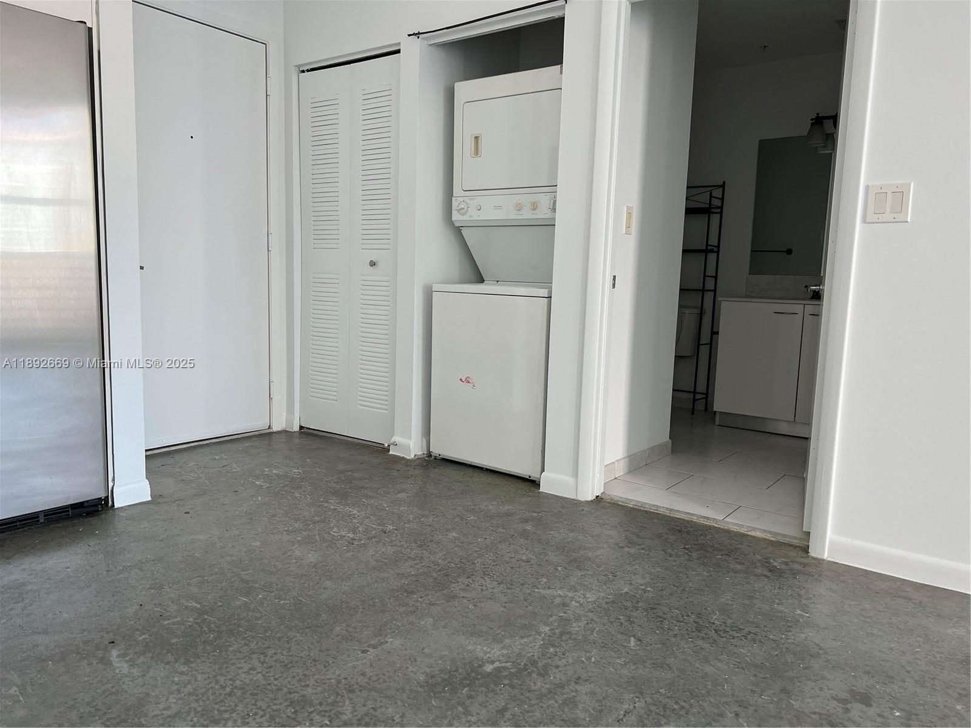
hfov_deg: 67.3
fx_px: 729
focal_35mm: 26
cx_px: 486
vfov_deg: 53.1
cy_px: 364
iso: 100
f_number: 1.5
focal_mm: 5.7
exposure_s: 1/121
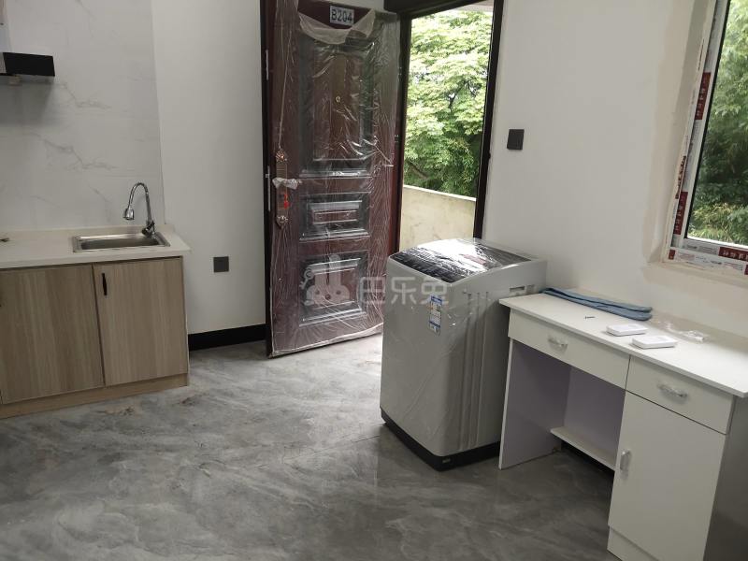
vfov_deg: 46.8
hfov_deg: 60.0
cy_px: 280
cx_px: 374
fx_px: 648
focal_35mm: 30
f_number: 1.79
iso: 171
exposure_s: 1/100
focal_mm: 4.35
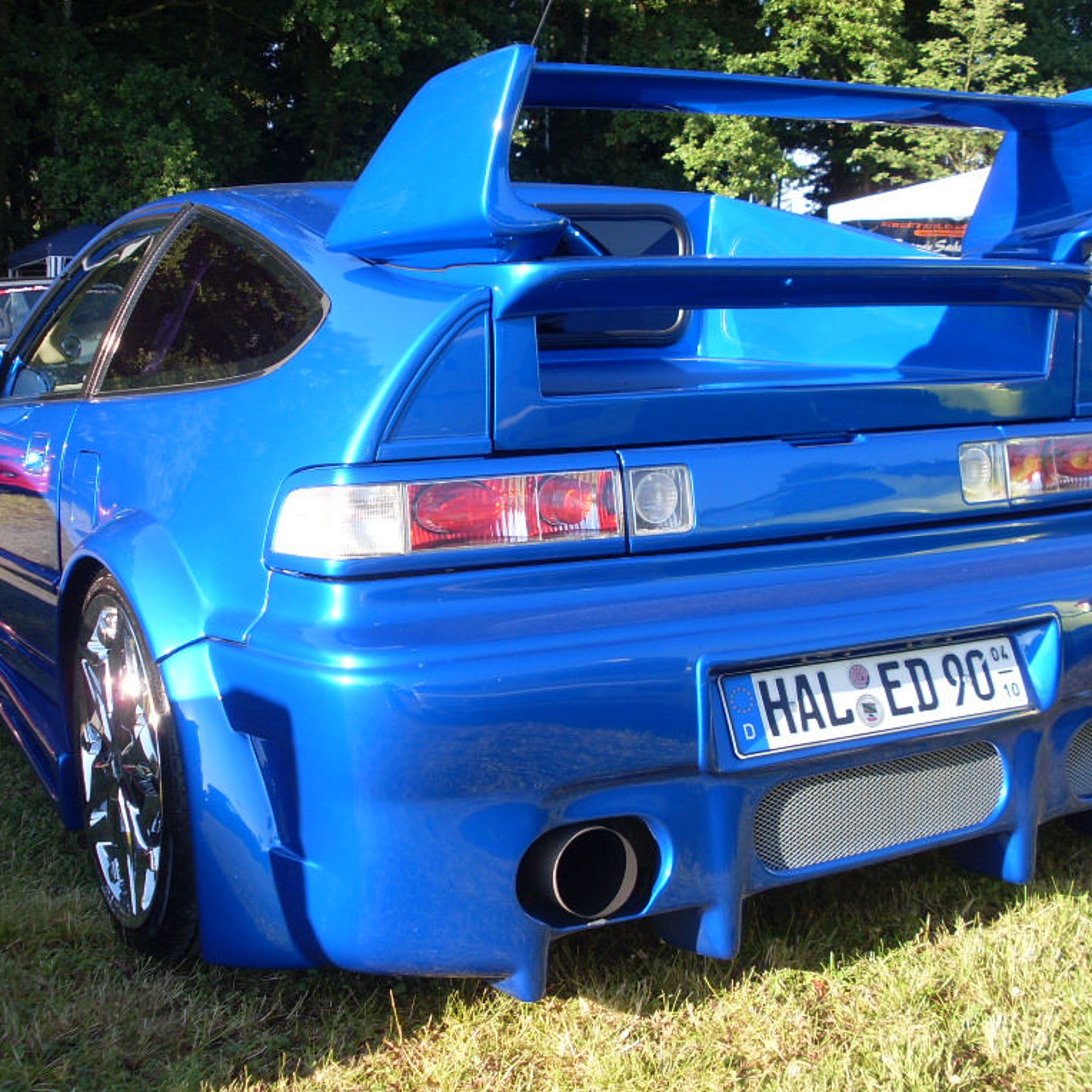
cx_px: 489
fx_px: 1606
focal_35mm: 45
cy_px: 545
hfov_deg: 37.5
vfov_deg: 37.6
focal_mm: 6.3
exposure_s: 1/60
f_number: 7.7
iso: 80
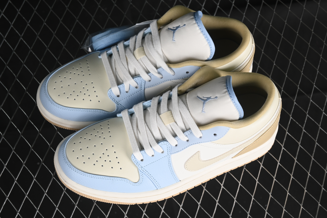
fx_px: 681
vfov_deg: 18.2
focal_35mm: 75
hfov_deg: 27.0
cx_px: 164
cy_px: 109
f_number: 7.1
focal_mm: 50
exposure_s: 1/80
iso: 160
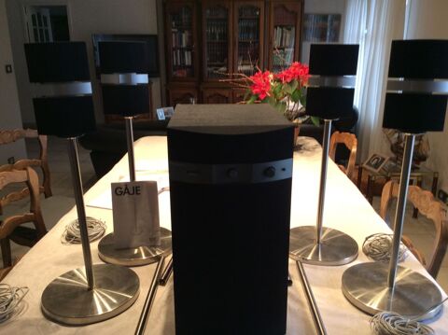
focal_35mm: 32
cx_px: 224
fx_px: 414
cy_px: 168
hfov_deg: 56.9
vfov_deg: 44.1
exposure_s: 1/25
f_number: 2.4
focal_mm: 3.3
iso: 64
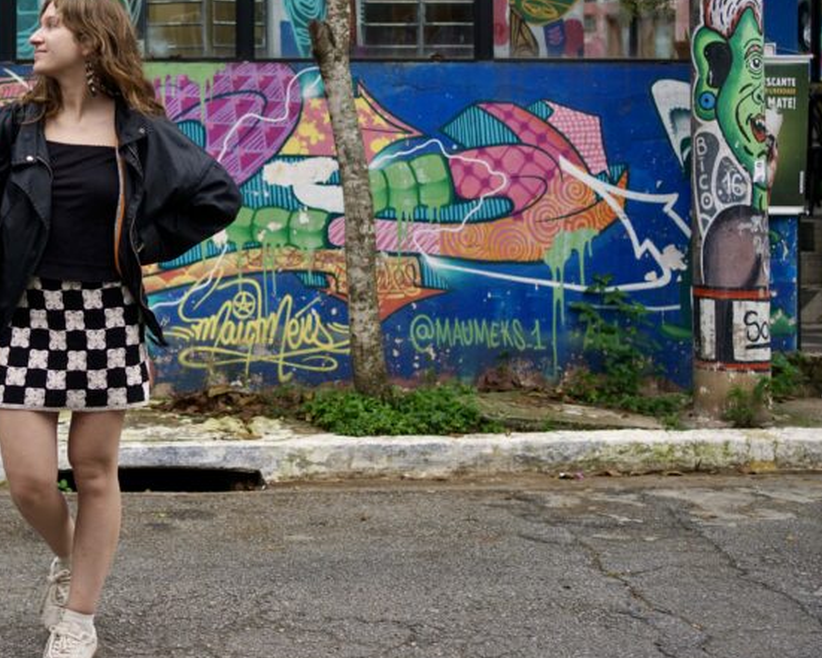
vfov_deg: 24.8
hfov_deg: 30.2
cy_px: 202
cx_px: 154
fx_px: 1484
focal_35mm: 61
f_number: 2.8
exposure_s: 1/250
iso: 400
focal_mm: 35
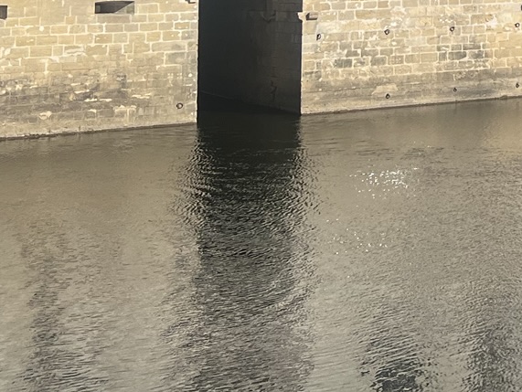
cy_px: -192
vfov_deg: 15.1
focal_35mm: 91
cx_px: 724
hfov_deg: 19.4
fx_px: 1373
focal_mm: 5.7
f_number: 1.5
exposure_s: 1/8000
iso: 50
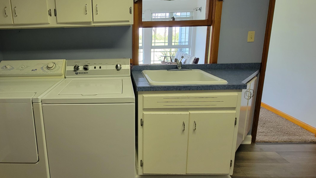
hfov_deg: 84.4
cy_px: 72
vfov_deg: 55.5
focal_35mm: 20
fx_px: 168
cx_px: 113
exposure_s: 1/60
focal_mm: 2.2
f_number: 2.2
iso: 250
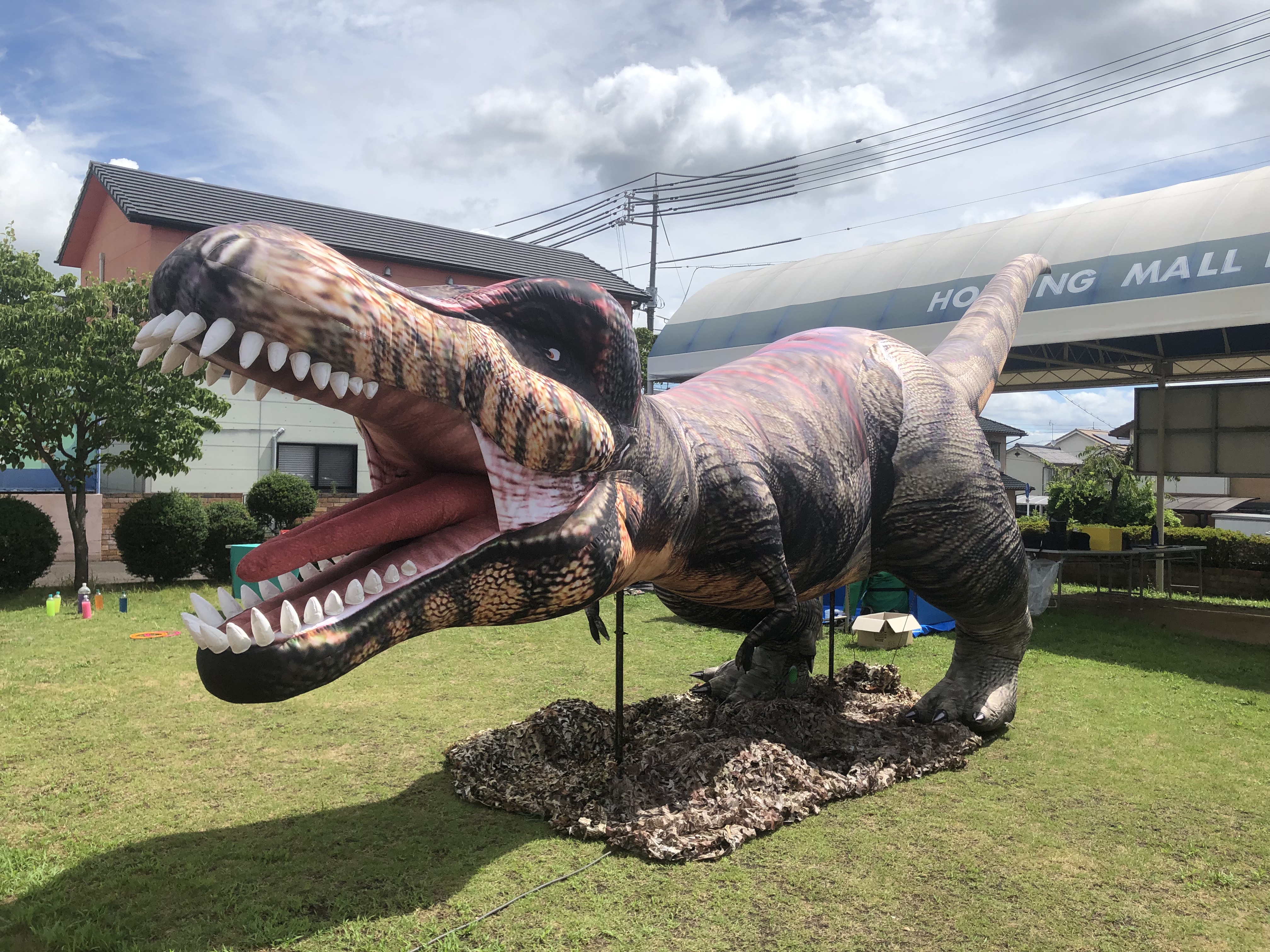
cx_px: 635
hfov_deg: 63.4
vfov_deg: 49.7
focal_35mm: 28
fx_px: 1027
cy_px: 476
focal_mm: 4
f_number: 1.8
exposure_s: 1/3003
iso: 20
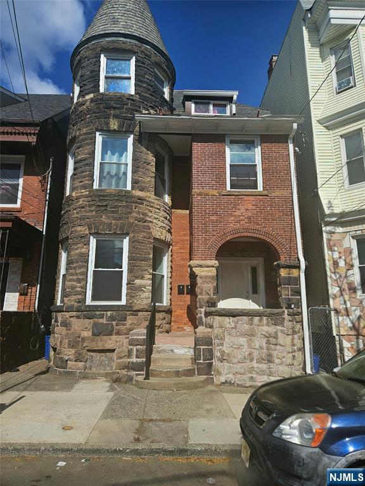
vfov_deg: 73.9
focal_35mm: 23
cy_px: 243
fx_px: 323
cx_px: 182
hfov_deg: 58.9
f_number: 1.8
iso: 25
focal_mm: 5.4
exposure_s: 1/3333
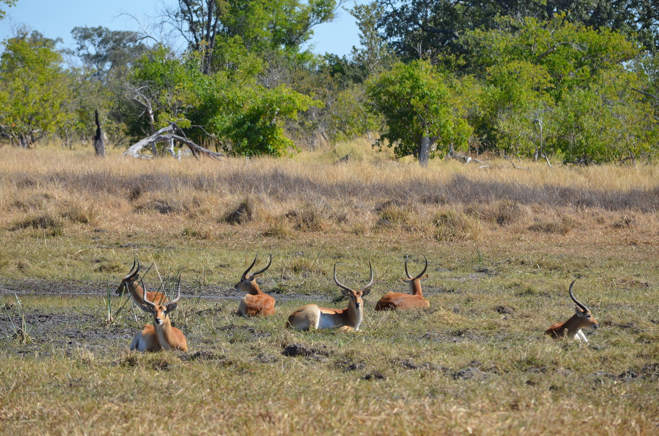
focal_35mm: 278
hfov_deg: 7.4
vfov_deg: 4.9
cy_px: 218
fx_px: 5070
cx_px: 330
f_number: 6.3
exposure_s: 1/640
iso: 200
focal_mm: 185
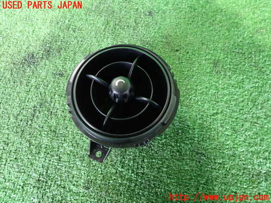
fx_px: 196
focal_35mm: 25
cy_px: 102
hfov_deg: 69.4
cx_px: 136
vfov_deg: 54.9
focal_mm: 4.5
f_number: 2
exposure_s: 1/30
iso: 640
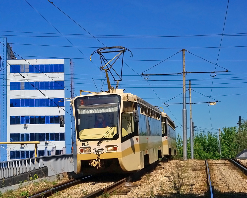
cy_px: 98
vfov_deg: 22.8
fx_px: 490
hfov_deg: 28.3
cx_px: 104
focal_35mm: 67
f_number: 10
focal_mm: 22.01
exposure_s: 1/500
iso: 125
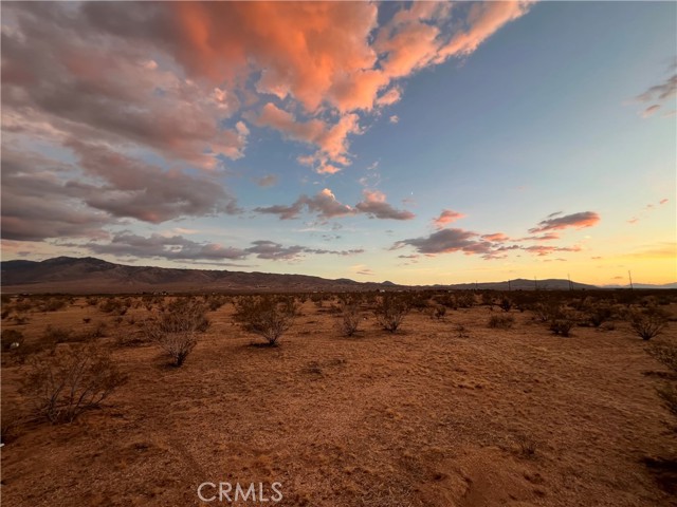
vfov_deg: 89.9
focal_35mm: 13
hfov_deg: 106.2
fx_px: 254
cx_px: 338
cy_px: 254
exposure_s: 1/120
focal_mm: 1.57
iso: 32
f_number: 1.8
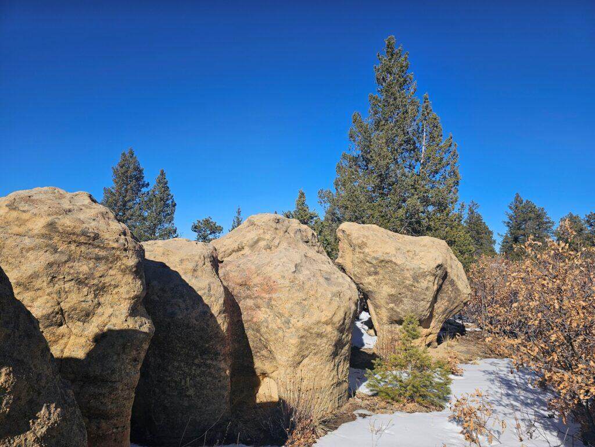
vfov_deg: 58.9
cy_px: 224
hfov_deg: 73.9
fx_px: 395
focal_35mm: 23
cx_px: 298
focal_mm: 6.3
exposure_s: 1/1170
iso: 10
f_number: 1.7
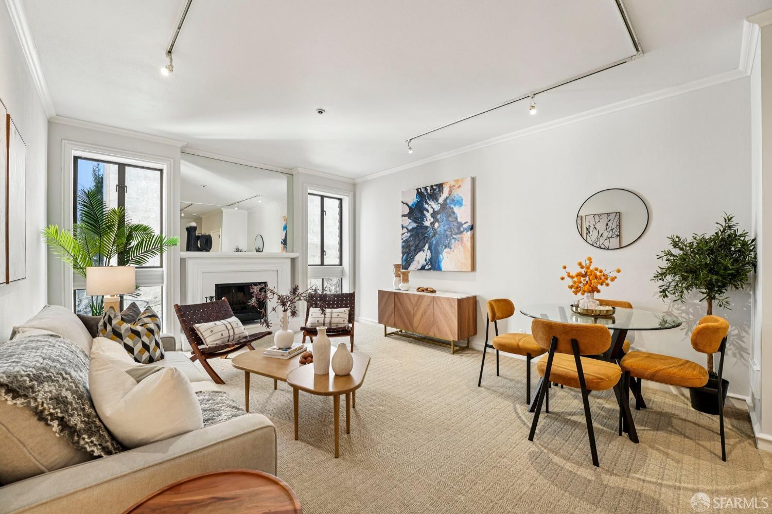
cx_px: 386
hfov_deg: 104.3
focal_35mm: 14
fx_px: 300
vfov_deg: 81.2
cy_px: 257
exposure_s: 1/30
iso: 640
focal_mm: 14
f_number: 8
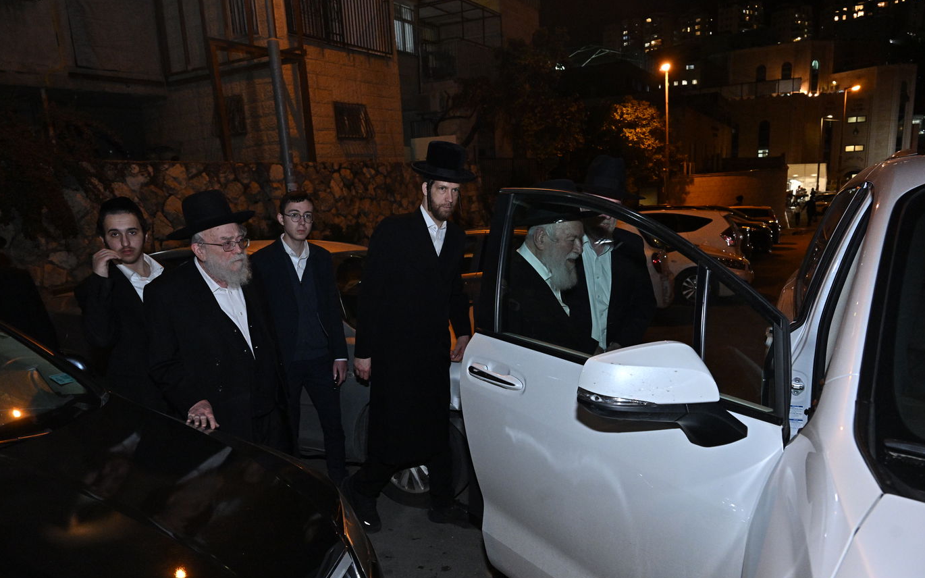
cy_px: 313
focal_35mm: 25
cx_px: 456
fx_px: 630
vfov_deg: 49.2
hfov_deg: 72.5
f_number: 5.6
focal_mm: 24
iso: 4000
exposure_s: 1/200
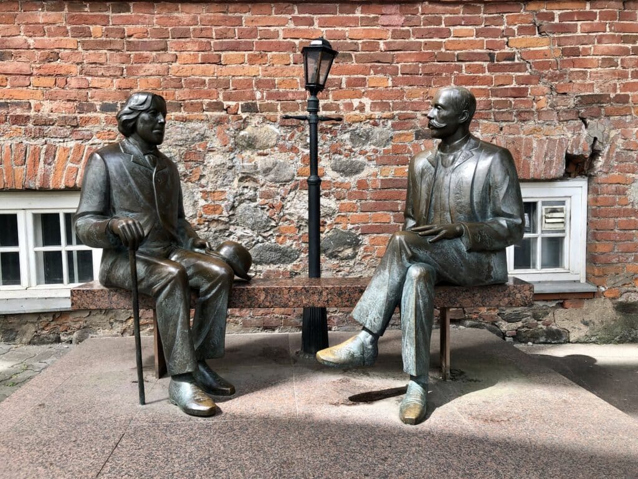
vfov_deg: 49.7
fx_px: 516
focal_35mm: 28
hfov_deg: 63.4
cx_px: 319
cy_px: 240
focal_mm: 3.99
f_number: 1.8
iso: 20
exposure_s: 1/276
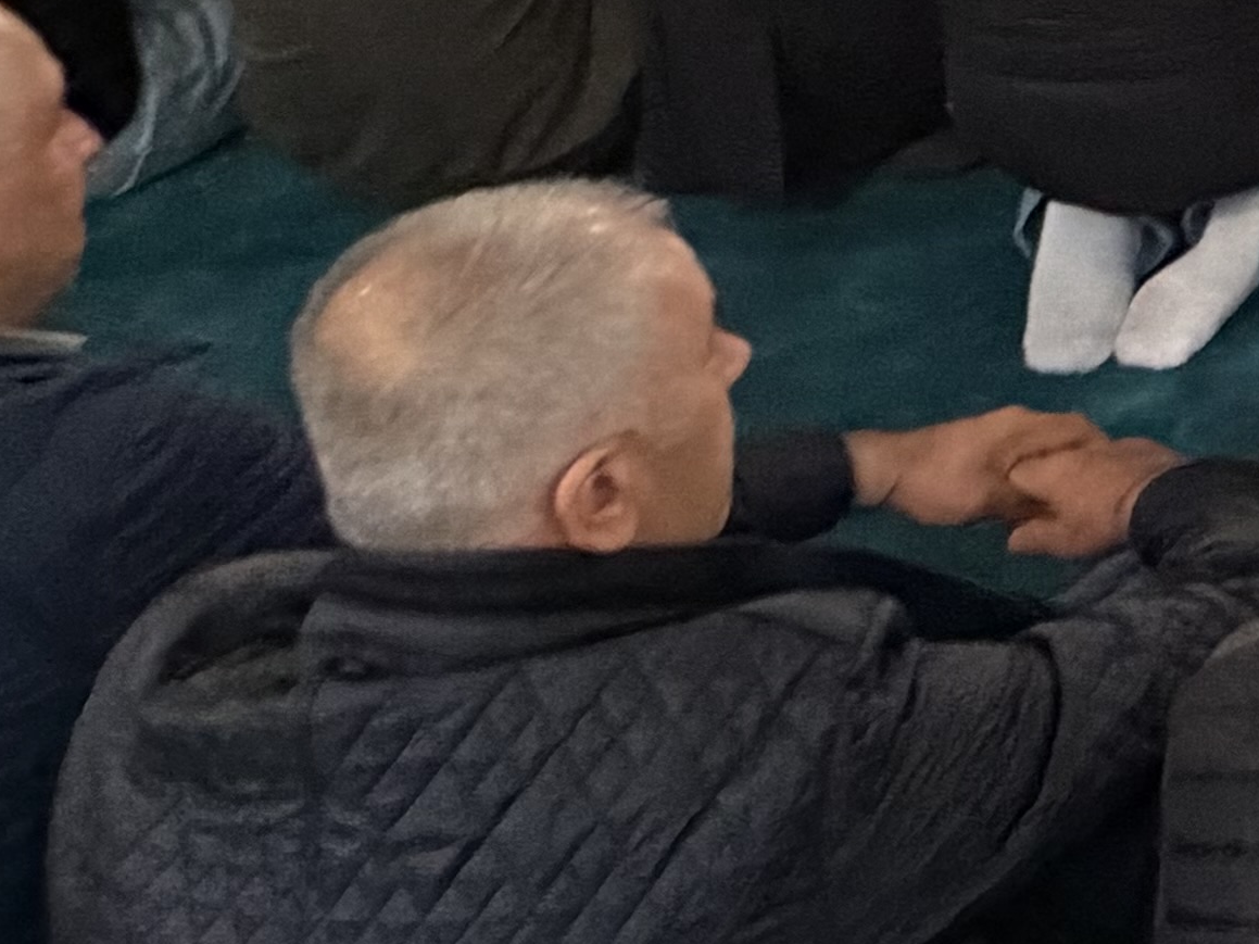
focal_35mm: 69
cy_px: -689
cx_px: 2290
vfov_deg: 17.7
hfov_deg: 20.0
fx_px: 2509
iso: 500
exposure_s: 1/50
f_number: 2.2
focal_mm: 2.22
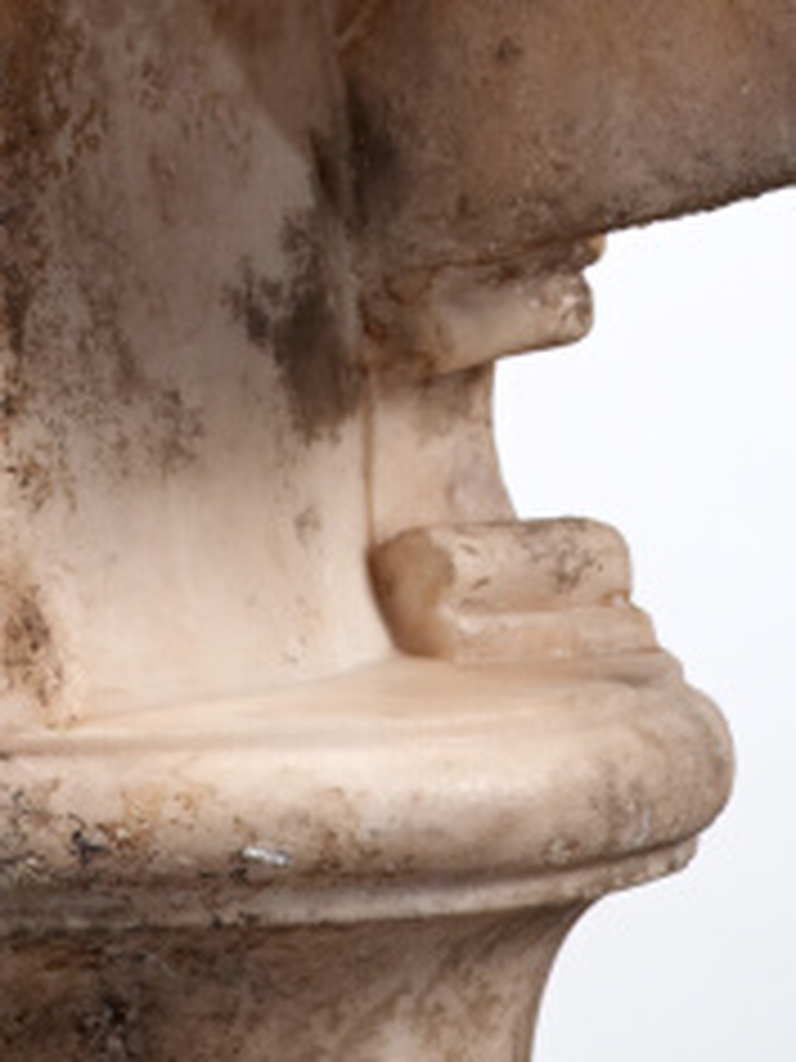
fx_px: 10915
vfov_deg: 5.5
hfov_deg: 4.2
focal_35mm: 356
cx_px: -216
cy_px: -997
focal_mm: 80
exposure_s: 1/125
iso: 200
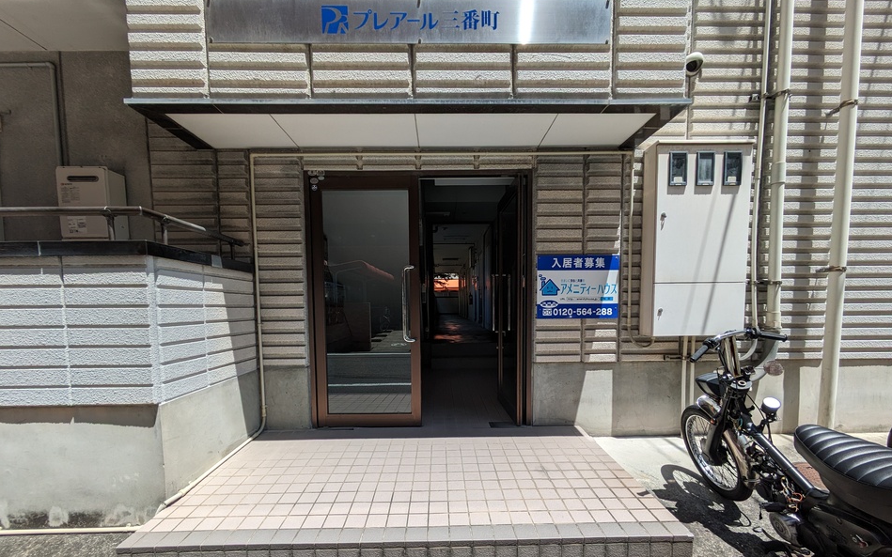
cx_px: 450
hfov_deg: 101.5
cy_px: 328
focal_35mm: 15
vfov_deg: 74.1
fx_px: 365
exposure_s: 1/1553
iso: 45
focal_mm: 1.83
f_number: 2.2
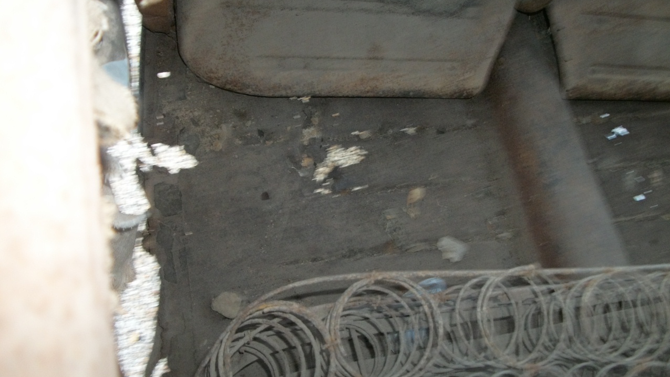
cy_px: 180
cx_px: 336
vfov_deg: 33.7
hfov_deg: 56.6
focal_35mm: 35
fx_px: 622
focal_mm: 5.7
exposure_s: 1/30
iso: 160
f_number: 2.9
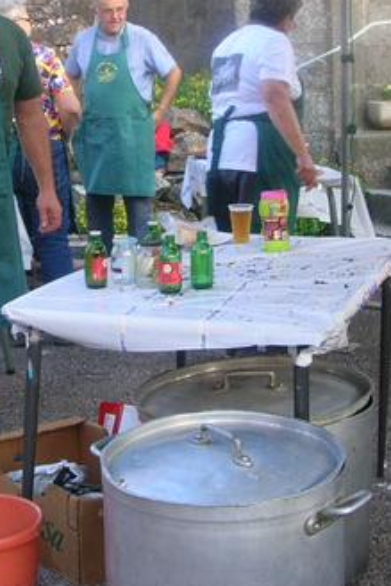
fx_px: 1155
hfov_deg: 19.2
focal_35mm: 71
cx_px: 155
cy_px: 170
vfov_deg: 28.2
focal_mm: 5.8
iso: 50
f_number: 2.8
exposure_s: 1/32.6
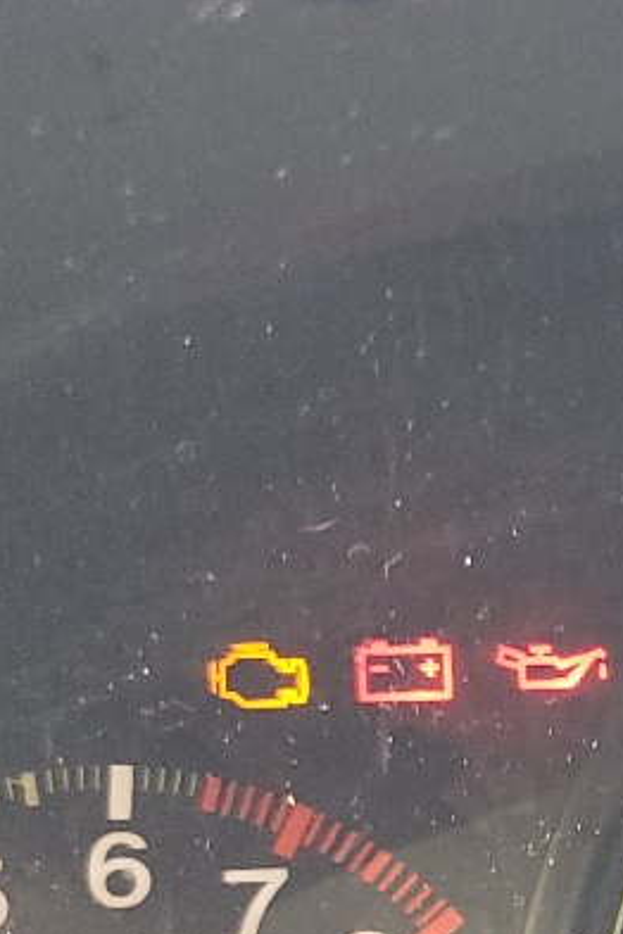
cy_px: 815
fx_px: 2855
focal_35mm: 110
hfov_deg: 11.3
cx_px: 1248
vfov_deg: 18.3
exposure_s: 1/60.2
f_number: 1.5
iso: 161
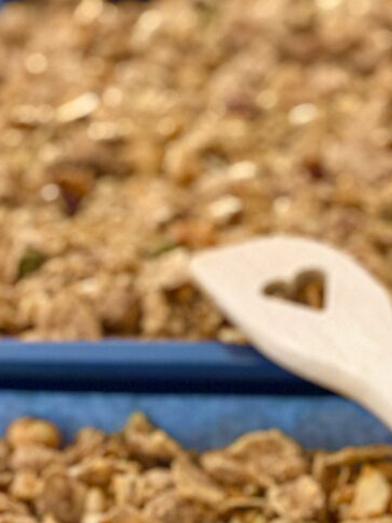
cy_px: 700
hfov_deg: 9.3
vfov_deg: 12.1
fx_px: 2387
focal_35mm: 158
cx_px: 417
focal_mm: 6
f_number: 2
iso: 400
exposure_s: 1/40
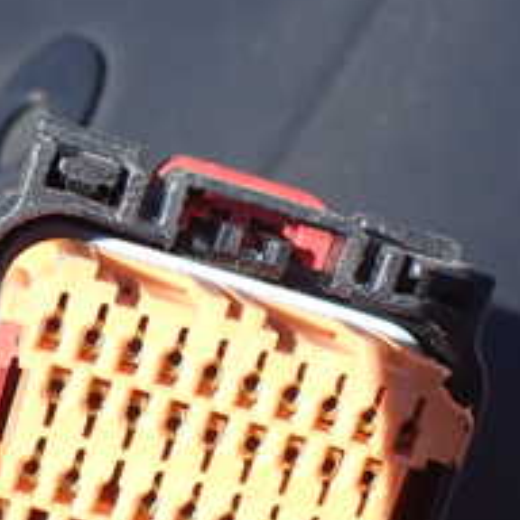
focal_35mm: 83
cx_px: 8
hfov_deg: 20.3
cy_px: 328
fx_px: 1411
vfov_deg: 20.8
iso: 100
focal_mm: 5.4
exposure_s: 1/640
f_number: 3.2
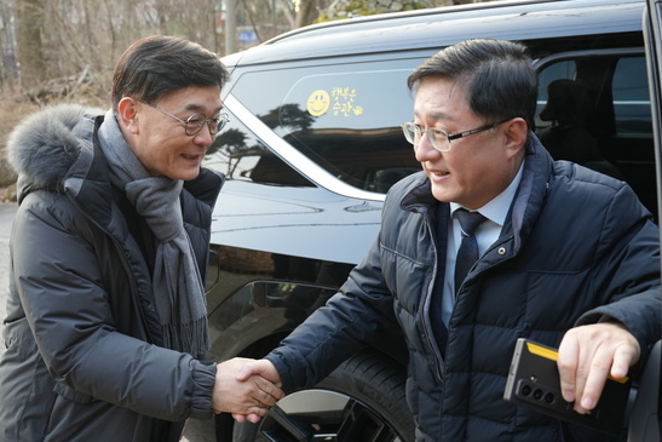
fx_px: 728
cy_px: 213
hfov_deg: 48.9
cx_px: 315
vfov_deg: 33.8
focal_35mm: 40
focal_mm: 34.5
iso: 800
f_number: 4.5
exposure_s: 1/160
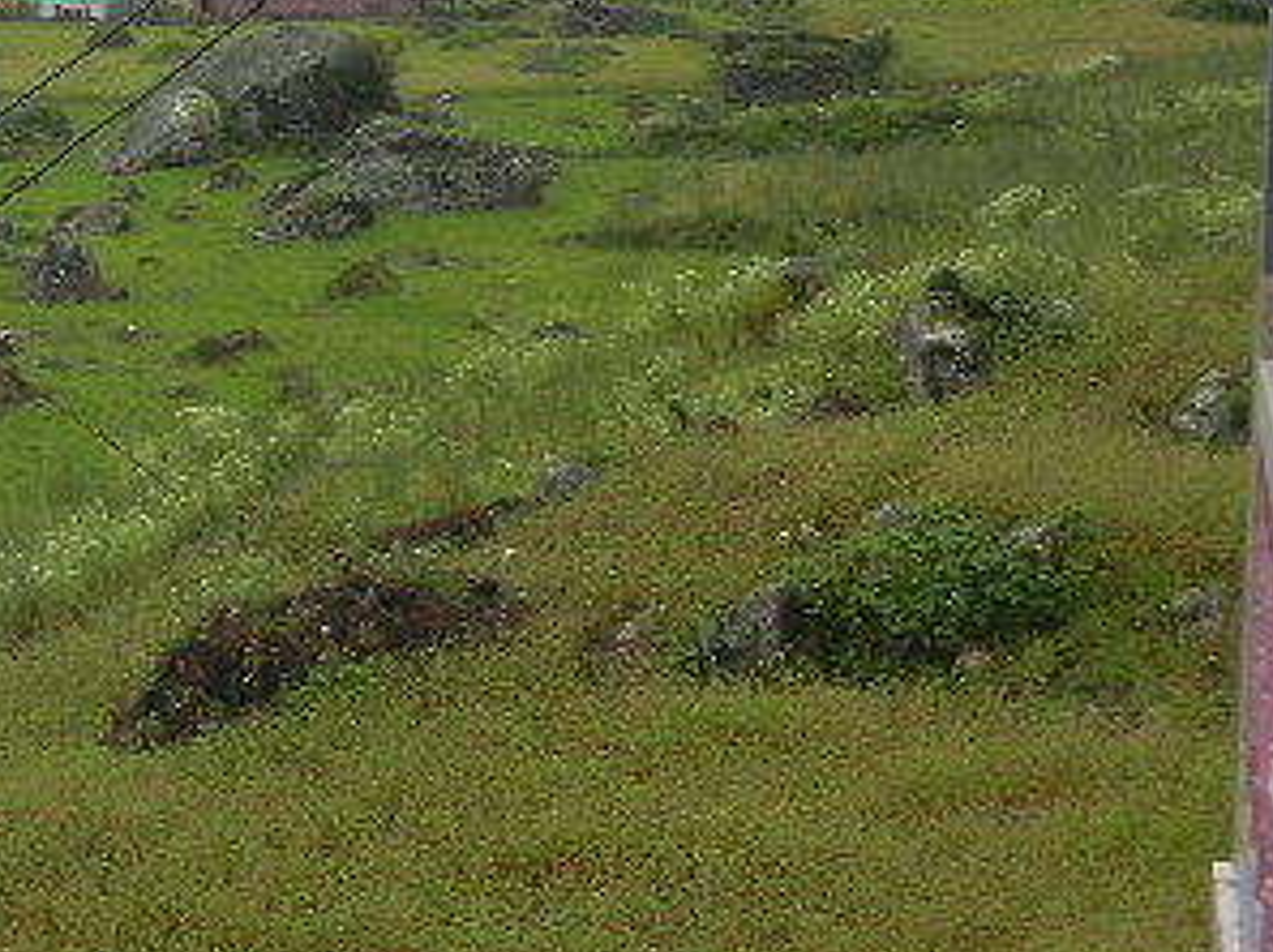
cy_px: -73
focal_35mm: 89
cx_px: -356
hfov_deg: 20.3
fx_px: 3269
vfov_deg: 16.1
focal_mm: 5.9
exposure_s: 1/125
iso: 160
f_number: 3.8
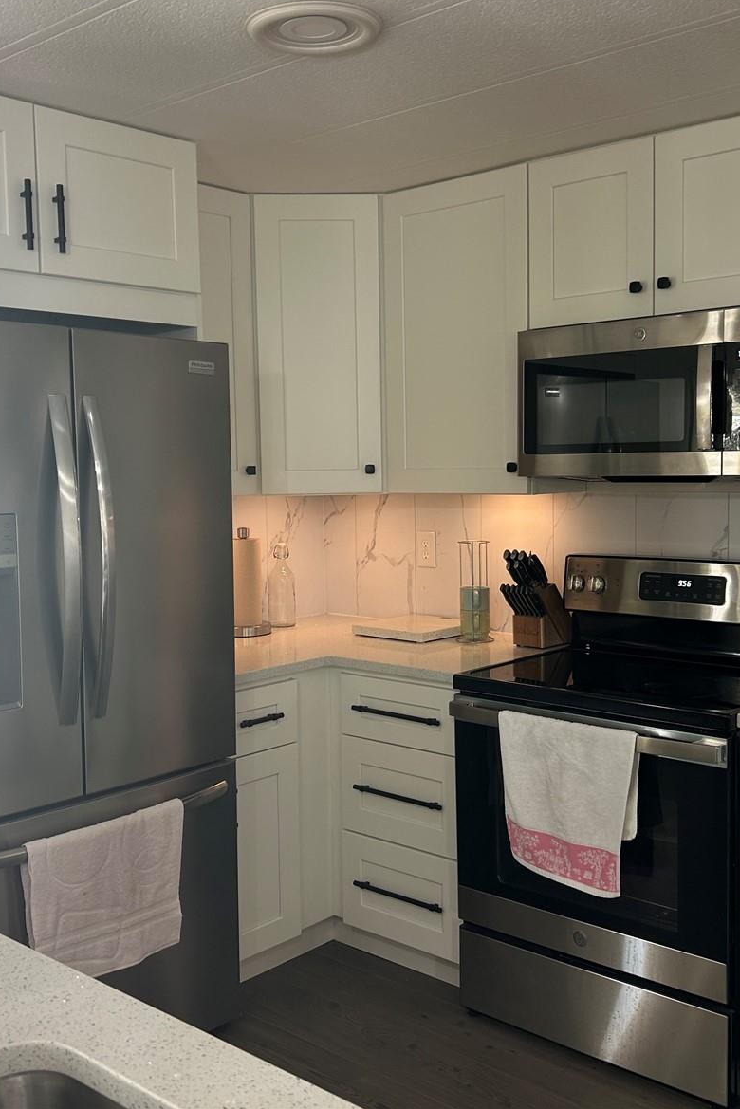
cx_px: 398
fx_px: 1140
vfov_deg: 51.9
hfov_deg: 35.9
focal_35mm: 37
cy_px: 541
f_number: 1.5
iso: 80
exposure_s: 1/60
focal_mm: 5.7
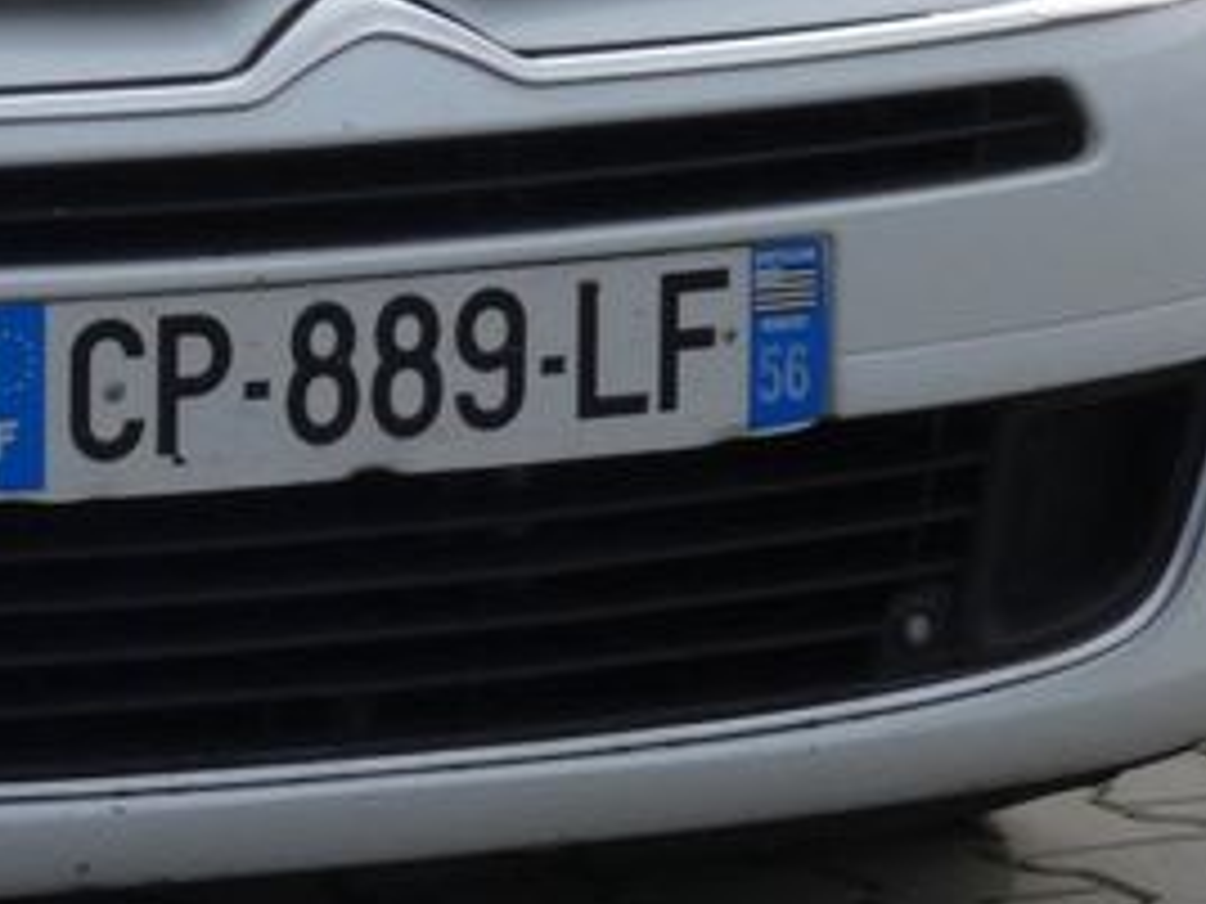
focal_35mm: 290
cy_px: -234
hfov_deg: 6.7
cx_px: -738
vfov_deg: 5.1
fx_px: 10103
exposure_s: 1/250
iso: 80
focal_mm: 13.7
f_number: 6.3
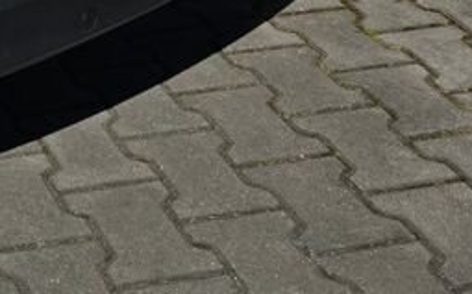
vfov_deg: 11.3
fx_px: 1260
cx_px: -281
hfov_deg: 18.3
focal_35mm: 98
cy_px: -386
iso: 12
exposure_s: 1/1844
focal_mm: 6.3
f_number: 1.7
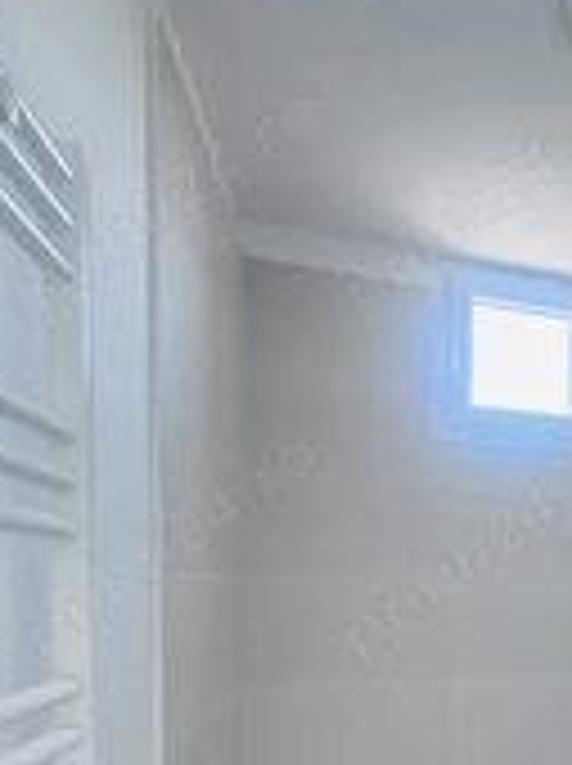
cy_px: 621
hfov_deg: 35.8
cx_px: 644
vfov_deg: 51.6
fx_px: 729
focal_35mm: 33
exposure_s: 1/99
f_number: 2.2
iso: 80
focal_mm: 2.22
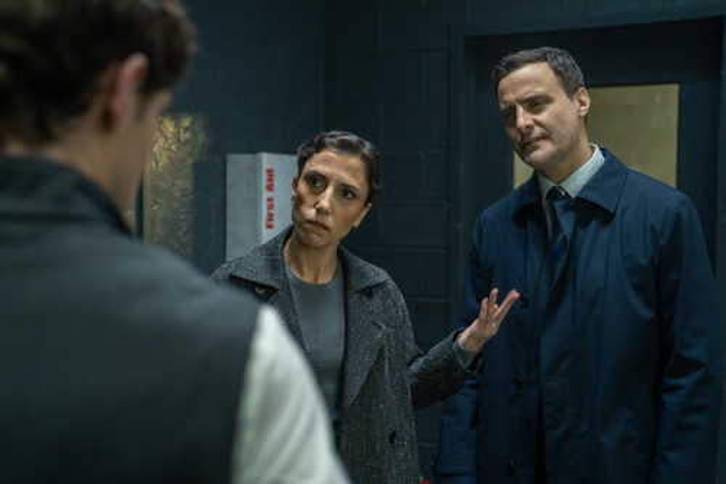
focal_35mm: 50
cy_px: 242
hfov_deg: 39.6
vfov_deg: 27.0
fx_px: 1008
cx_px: 363
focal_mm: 50
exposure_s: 1/100
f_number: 3.2
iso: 1250
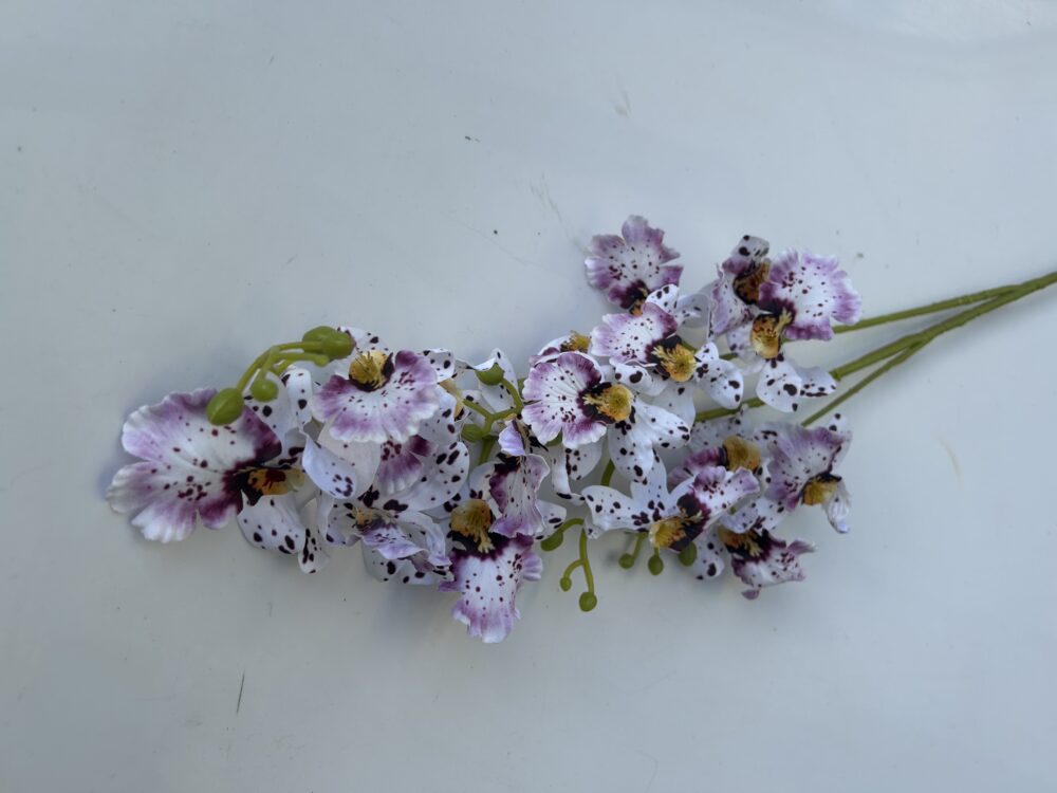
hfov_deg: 67.3
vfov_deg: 53.1
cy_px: 396
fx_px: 794
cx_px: 528
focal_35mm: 26
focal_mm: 5.7
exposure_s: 1/674
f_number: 1.5
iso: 50
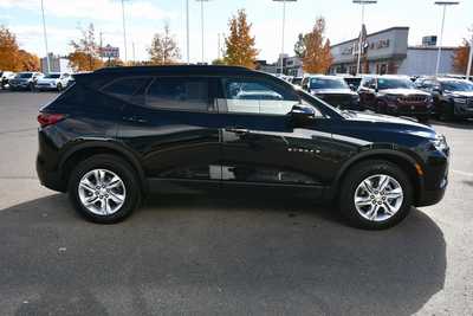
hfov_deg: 67.4
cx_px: 236
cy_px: 158
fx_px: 355
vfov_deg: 48.0
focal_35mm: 27
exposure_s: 1/250
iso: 200
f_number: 7.1
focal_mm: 18
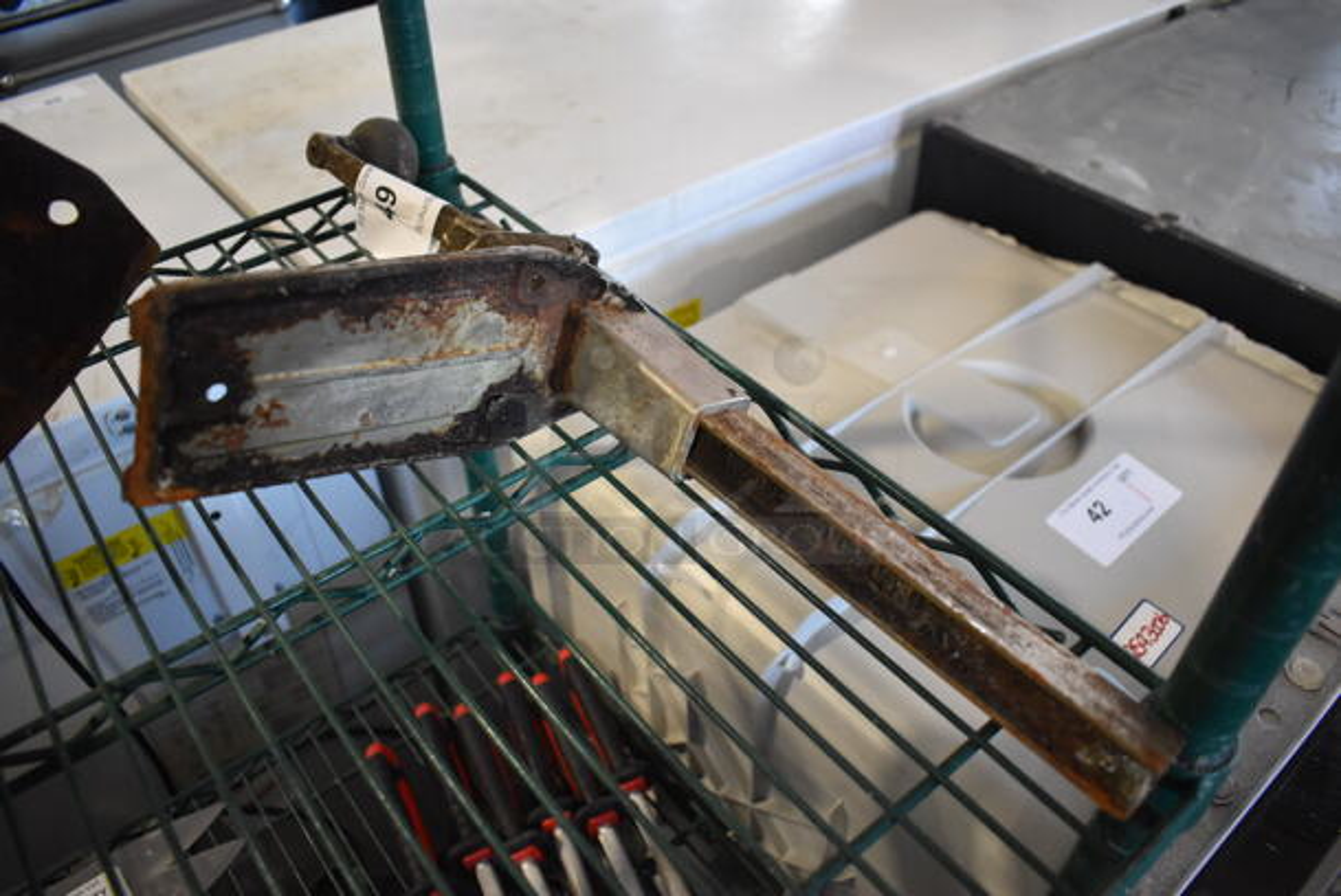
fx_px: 1007
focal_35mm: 27
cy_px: 448
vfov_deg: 48.0
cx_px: 670
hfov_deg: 67.3
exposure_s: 1/125
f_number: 3.5
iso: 1600
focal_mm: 18
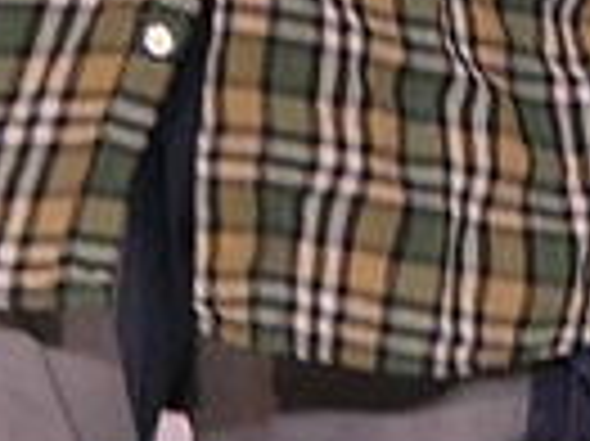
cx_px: 441
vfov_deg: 2.9
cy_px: -846
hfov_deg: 3.9
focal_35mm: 508
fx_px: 8650
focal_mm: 14.8
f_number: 4.5
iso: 500
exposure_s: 1/80
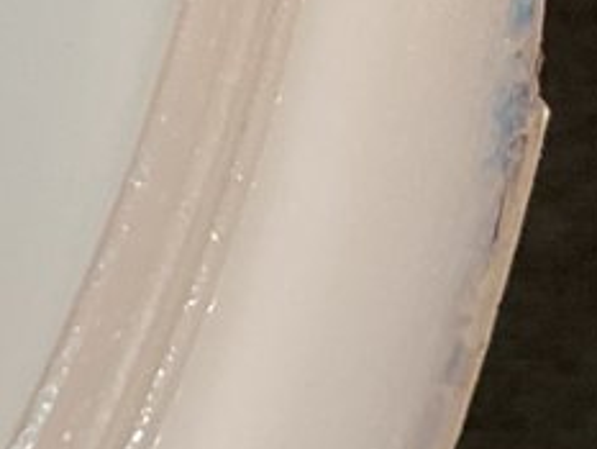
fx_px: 3244
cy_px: -127
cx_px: 214
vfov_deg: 7.8
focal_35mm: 188
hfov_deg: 10.5
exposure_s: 1/50
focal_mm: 3
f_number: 1.8
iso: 50
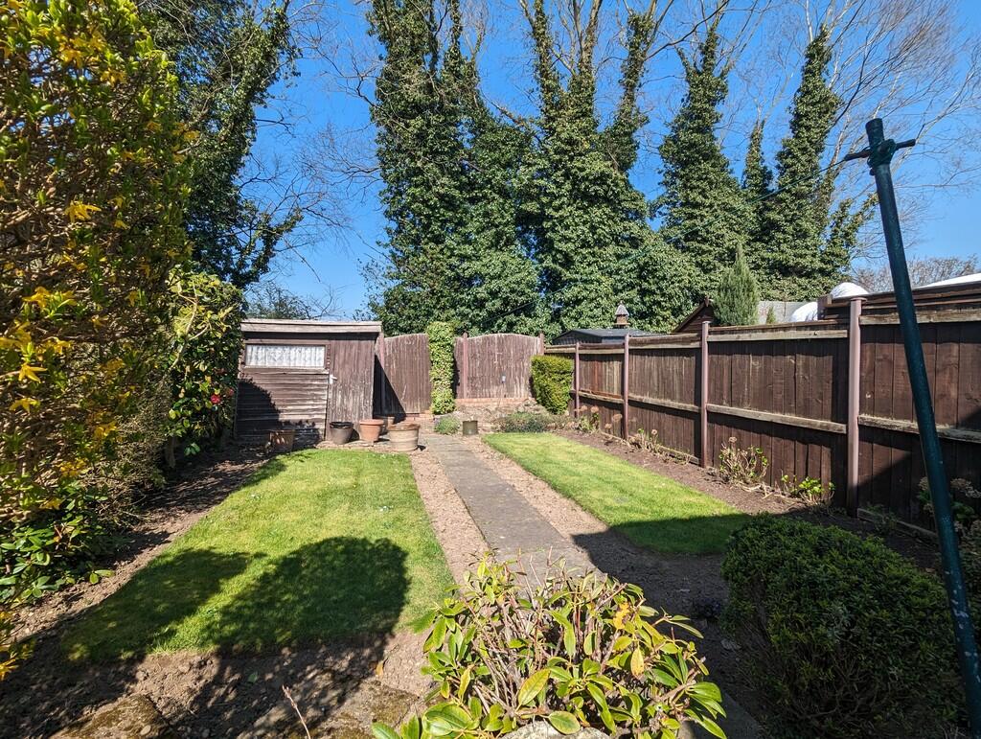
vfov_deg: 78.2
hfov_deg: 94.4
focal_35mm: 16
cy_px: 370
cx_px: 490
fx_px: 454
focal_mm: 2.35
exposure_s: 1/1256
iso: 47
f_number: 2.2
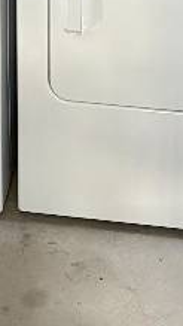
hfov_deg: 10.9
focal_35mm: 110
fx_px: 950
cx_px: 13
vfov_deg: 17.7
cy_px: -141
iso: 400
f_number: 1.6
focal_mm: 5.96
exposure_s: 1/60
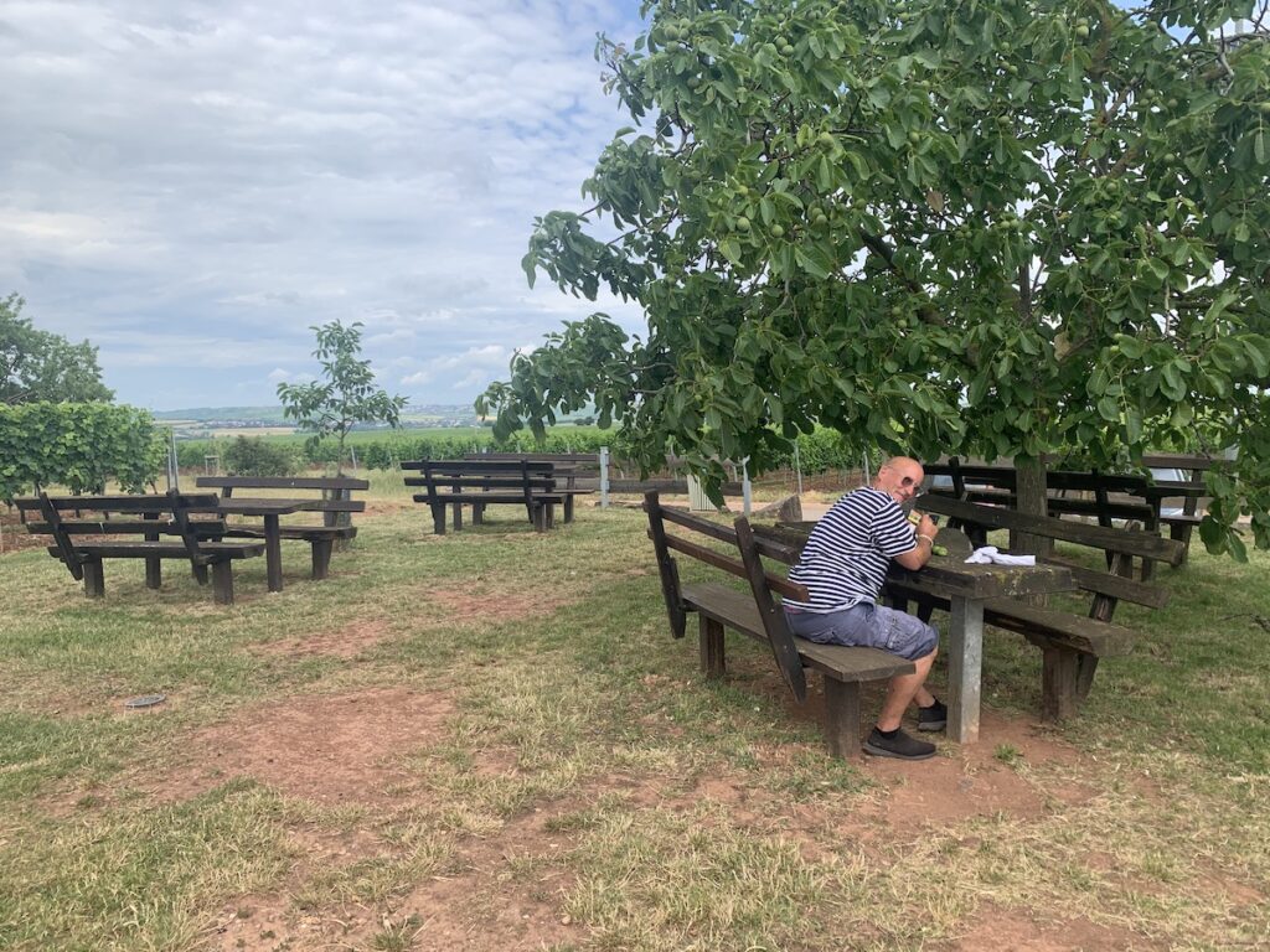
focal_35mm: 26
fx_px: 954
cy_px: 476
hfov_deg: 67.3
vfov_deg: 53.1
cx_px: 635
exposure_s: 1/1387
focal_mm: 4.25
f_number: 1.8
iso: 25
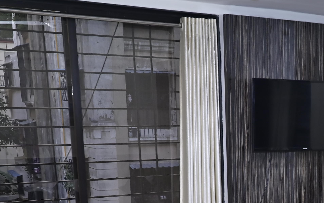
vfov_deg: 19.1
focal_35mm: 64
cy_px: 251
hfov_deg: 29.6
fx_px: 565
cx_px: 333
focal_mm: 20
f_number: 4
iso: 640
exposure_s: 1/160
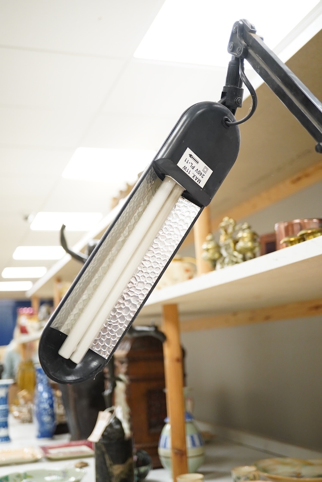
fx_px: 604
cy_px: 241
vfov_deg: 43.6
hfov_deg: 29.9
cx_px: 161
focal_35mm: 45
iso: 2500
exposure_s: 1/160
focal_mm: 30
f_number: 5
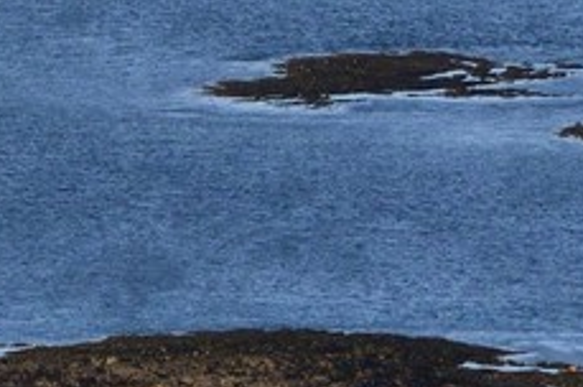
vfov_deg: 1.4
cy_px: -565
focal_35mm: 945
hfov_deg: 2.2
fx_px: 15282
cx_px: -1339
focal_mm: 135
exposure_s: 1/1250
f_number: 11
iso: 800
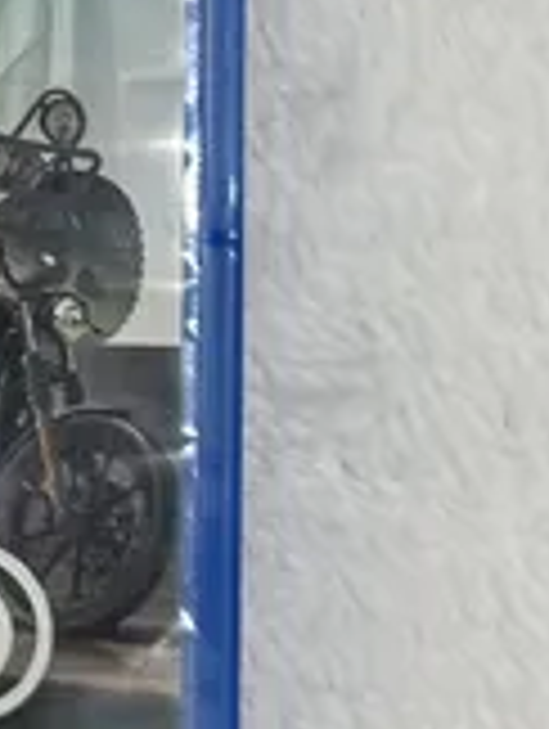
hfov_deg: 6.7
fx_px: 4492
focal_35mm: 213
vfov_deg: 9.1
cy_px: -292
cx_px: -652
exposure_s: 1/50
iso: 100
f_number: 1.78
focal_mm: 6.86
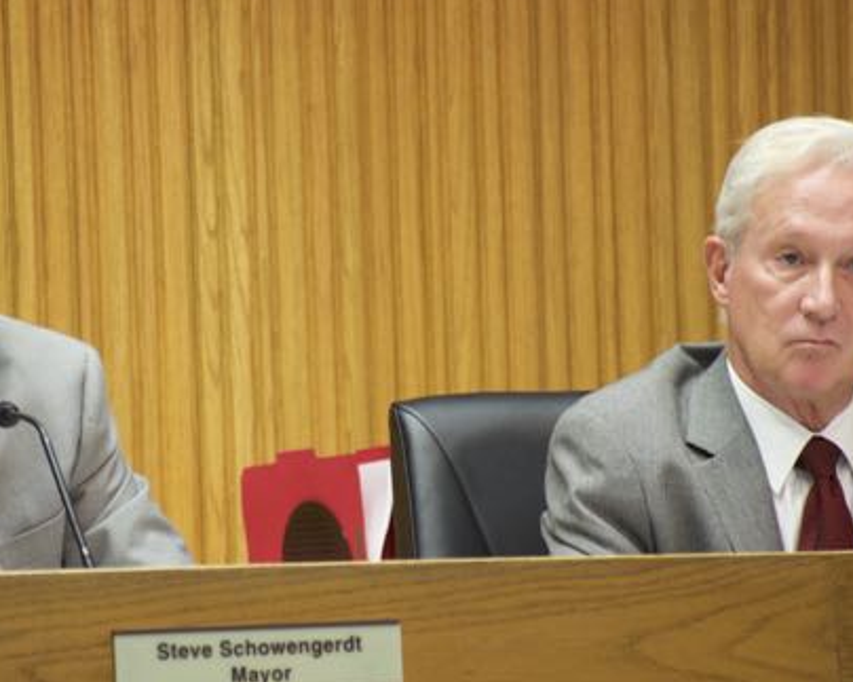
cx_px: 279
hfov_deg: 7.0
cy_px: 375
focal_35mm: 278
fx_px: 7017
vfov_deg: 5.6
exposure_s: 1/30
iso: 1800
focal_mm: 112
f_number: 5.6
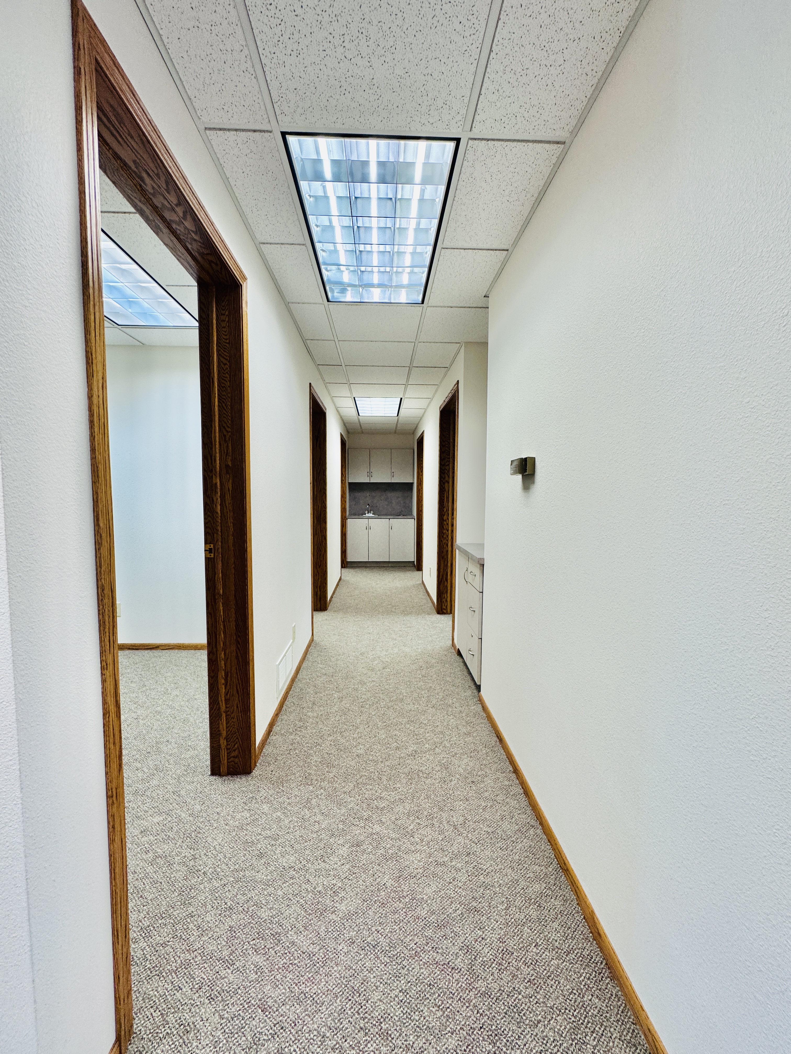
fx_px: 427
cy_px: 527
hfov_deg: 85.7
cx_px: 396
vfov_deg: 102.1
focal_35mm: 14
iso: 125
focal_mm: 2.22
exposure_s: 1/120
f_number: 2.2
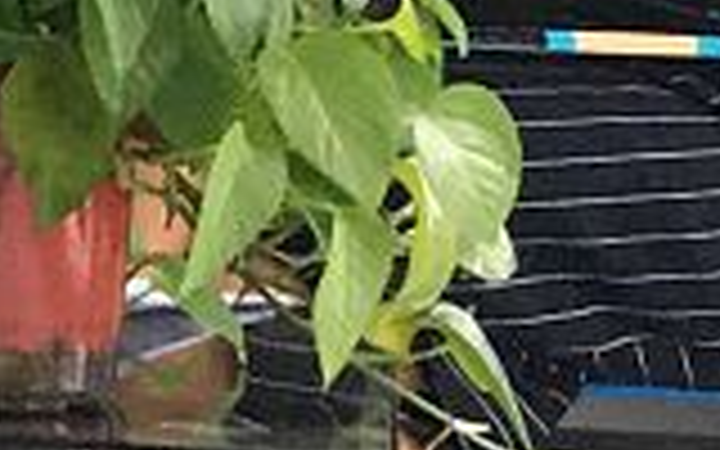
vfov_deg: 5.6
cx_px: -1890
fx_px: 4533
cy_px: -432
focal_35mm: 231
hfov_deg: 7.3
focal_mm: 4.15
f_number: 2.2
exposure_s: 1/33
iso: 50
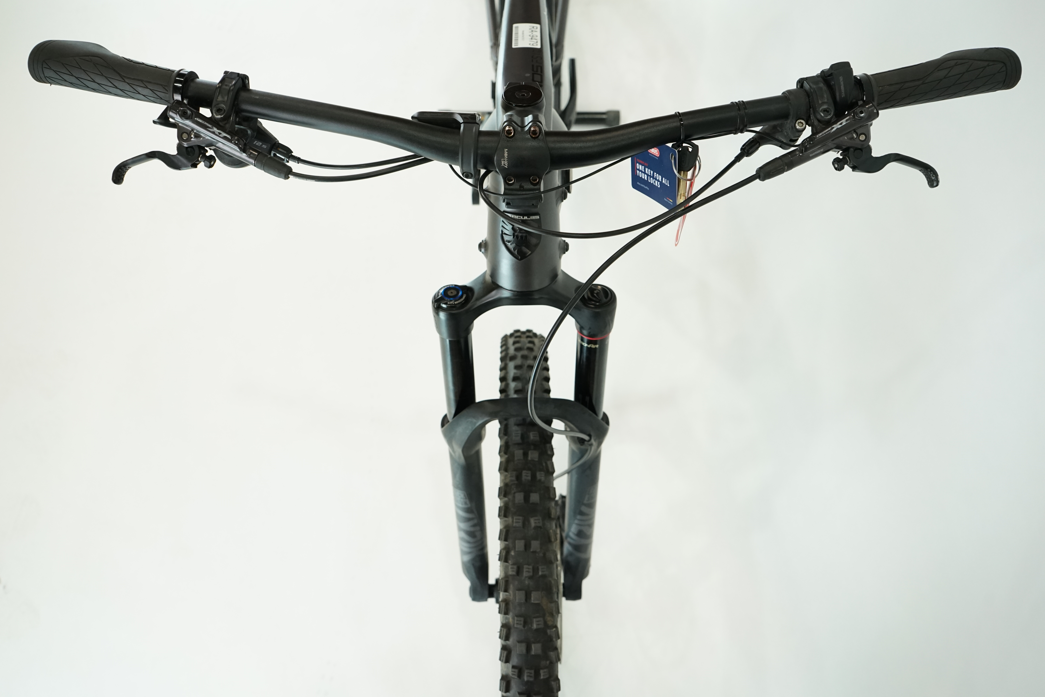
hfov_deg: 63.7
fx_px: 842
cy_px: 348
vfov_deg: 45.0
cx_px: 522
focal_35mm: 29
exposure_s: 1/200
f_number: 5.6
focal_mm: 29
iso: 1600
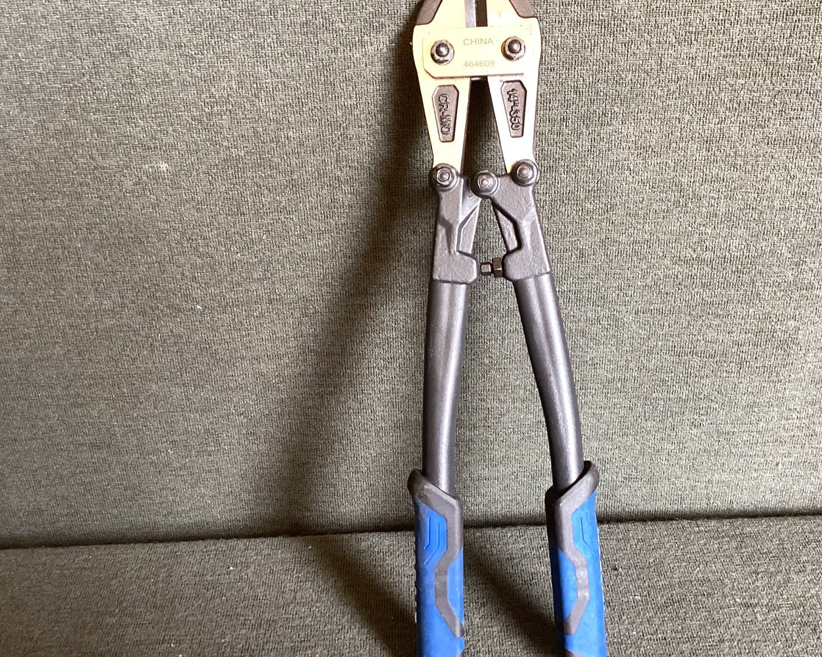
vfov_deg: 36.5
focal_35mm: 41
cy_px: 329
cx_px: 458
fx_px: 997
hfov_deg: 44.7
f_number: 2.4
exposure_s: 1/50
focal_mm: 3.3
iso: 200
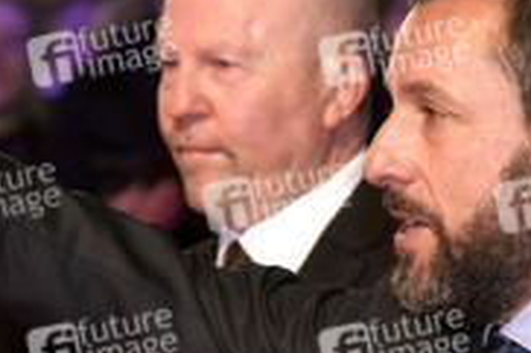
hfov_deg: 7.4
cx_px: 317
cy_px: 271
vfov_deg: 4.9
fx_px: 4082
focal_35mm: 277
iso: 1250
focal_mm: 112
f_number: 5
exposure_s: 1/200
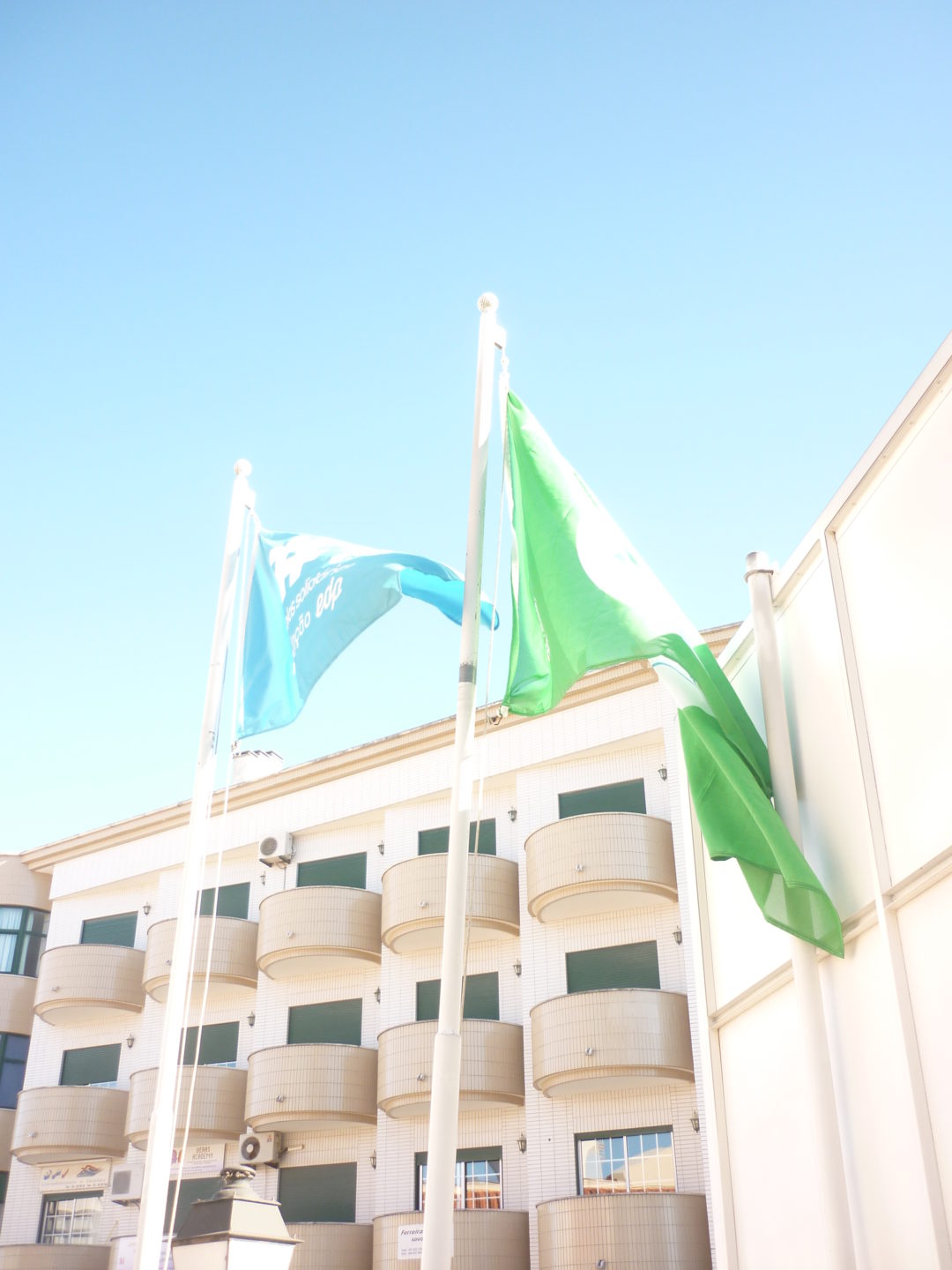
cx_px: 476
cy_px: 635
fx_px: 1210
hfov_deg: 42.9
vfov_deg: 55.4
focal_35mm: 33
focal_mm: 5.5
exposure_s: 1/200
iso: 80
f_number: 2.8
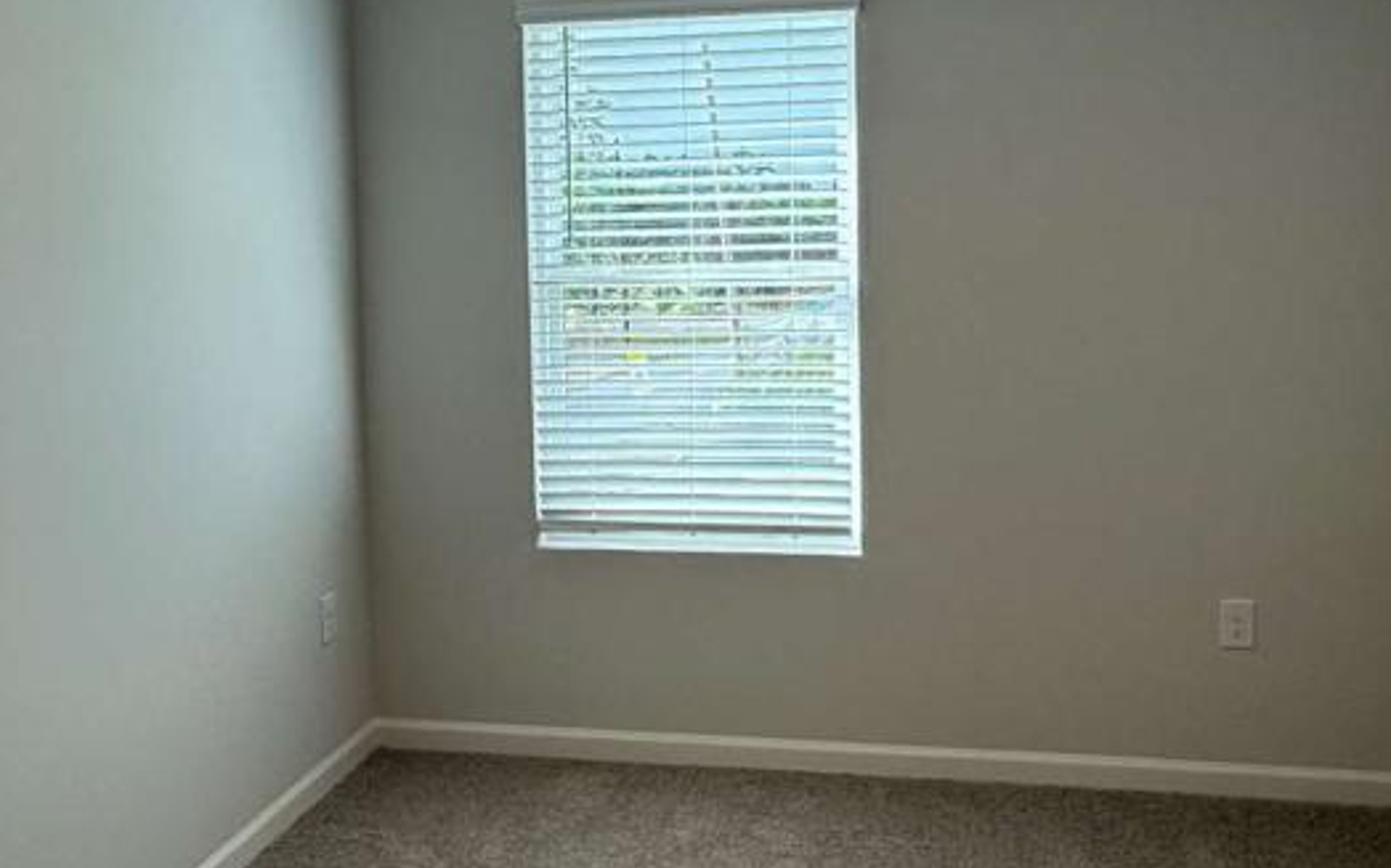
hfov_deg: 56.7
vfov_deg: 37.0
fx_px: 1288
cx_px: 719
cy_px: 329
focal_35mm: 34
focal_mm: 2.22
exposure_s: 1/121
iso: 64
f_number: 2.2
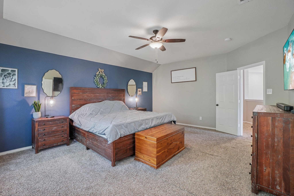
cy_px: 98
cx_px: 147
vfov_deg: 77.3
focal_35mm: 15
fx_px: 122
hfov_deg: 100.4
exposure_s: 1/3
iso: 400
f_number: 8
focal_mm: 10
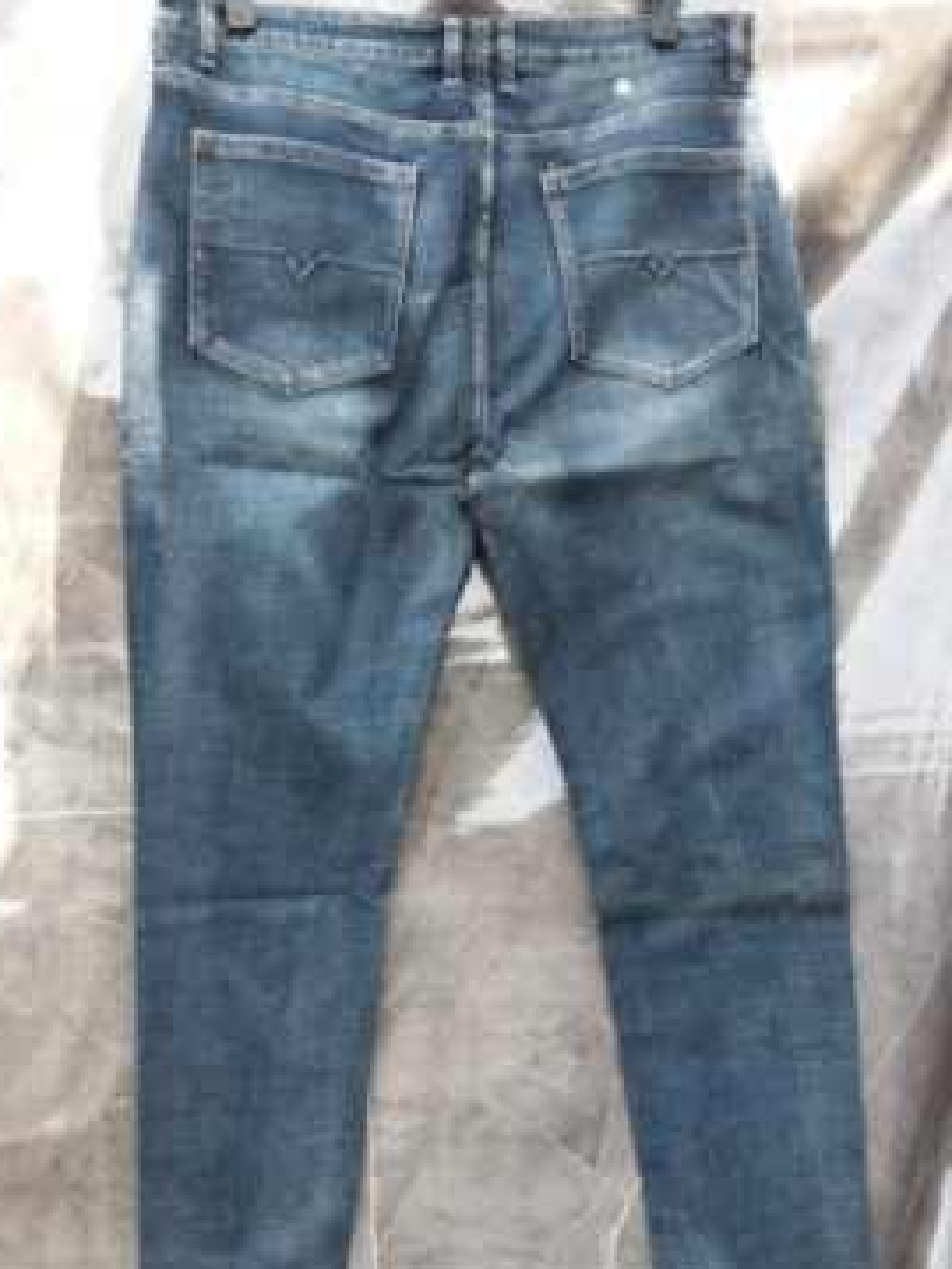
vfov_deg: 59.8
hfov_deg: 46.8
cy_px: 698
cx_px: 476
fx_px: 1100
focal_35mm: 30
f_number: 1.9
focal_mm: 2.91
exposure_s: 1/227
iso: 40
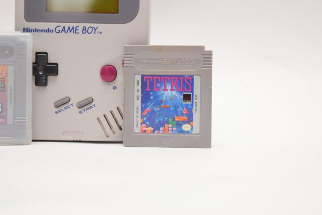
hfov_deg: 24.6
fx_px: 738
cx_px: 161
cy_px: 108
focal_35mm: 82
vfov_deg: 16.6
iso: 1600
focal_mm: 55
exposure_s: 1/125
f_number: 5.6
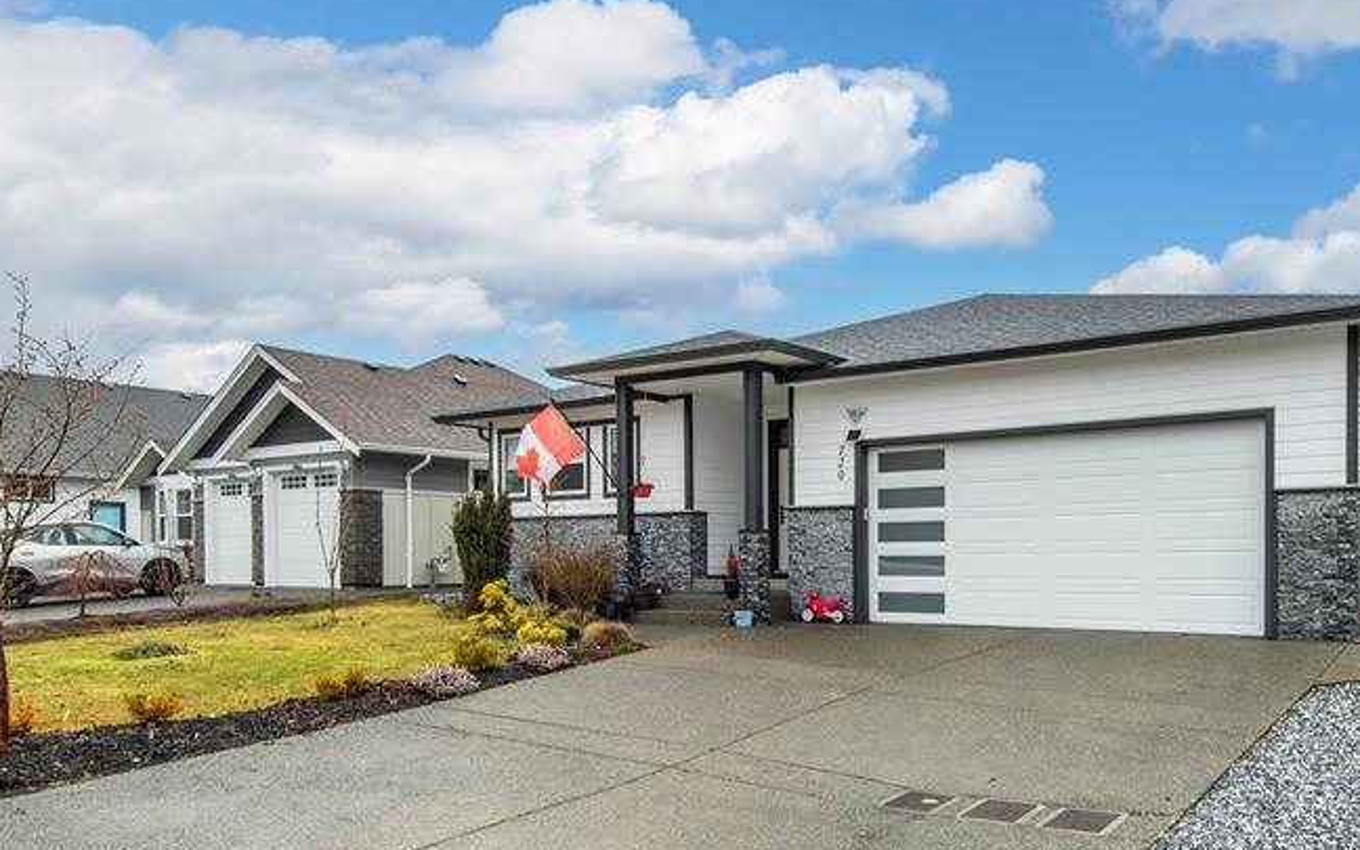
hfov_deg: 64.6
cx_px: 686
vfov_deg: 42.6
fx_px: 1075
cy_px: 567
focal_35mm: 29
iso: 320
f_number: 8
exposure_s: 1/200
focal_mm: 12
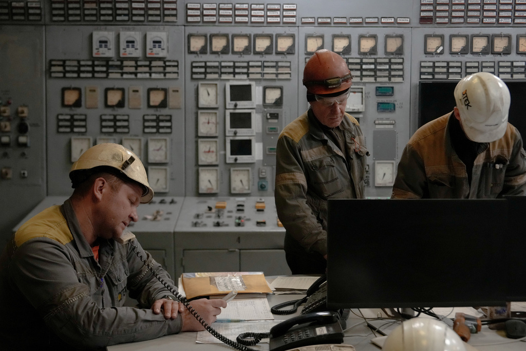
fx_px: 658
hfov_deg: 43.6
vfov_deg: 29.9
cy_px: 176
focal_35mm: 45
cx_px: 263
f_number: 3.5
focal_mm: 45
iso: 5000
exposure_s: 1/500
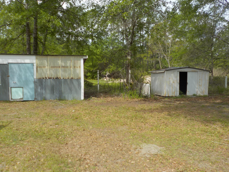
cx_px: 114
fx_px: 198
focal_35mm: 30
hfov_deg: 60.0
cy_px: 86
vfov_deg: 46.8
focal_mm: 4.1
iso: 125
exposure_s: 1/800
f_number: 3.3
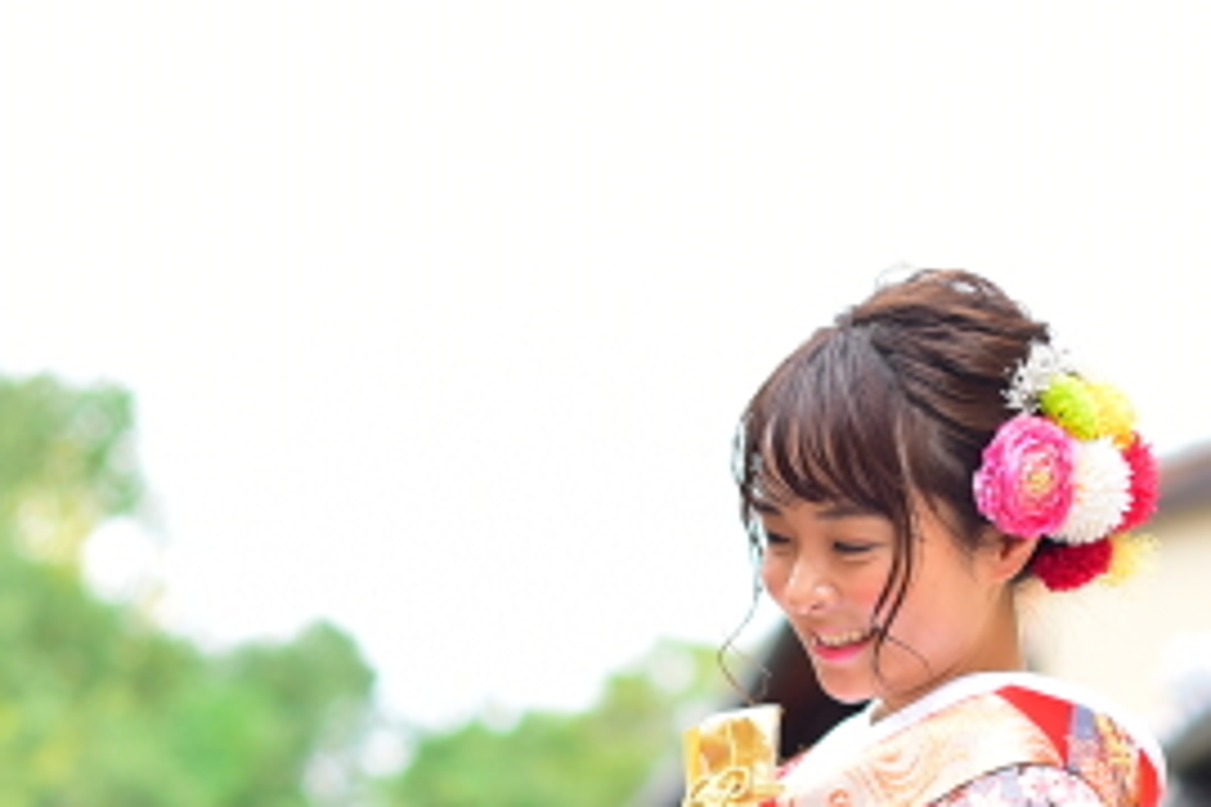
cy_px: 921
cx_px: 529
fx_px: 4978
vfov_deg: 9.2
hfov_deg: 13.9
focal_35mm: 148
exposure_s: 1/400
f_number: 1.8
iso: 100
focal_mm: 50
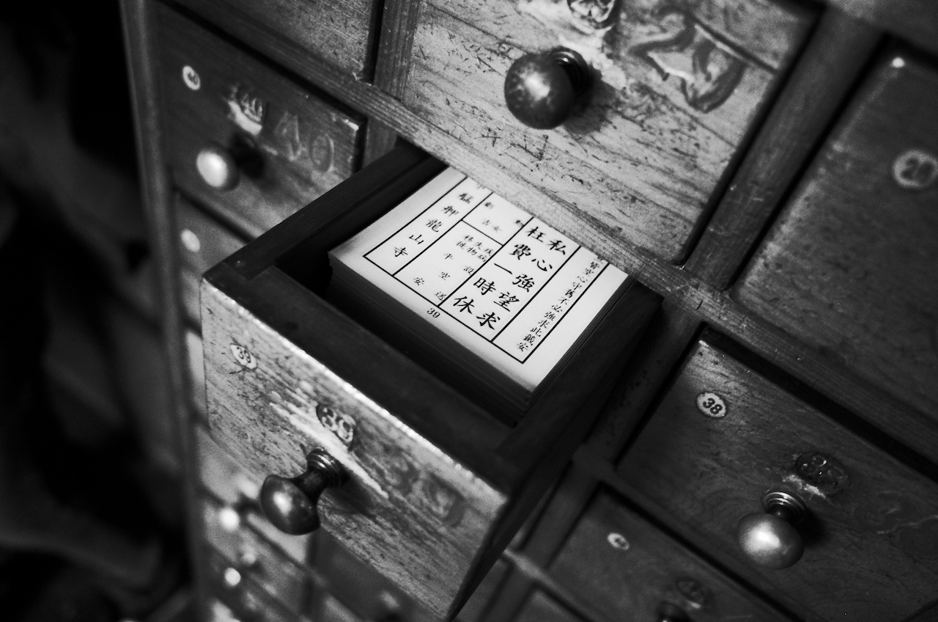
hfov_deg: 65.6
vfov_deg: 46.2
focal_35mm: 28
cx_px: 469
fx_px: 728
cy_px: 311
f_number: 2.8
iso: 3200
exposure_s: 1/30
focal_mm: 18.3
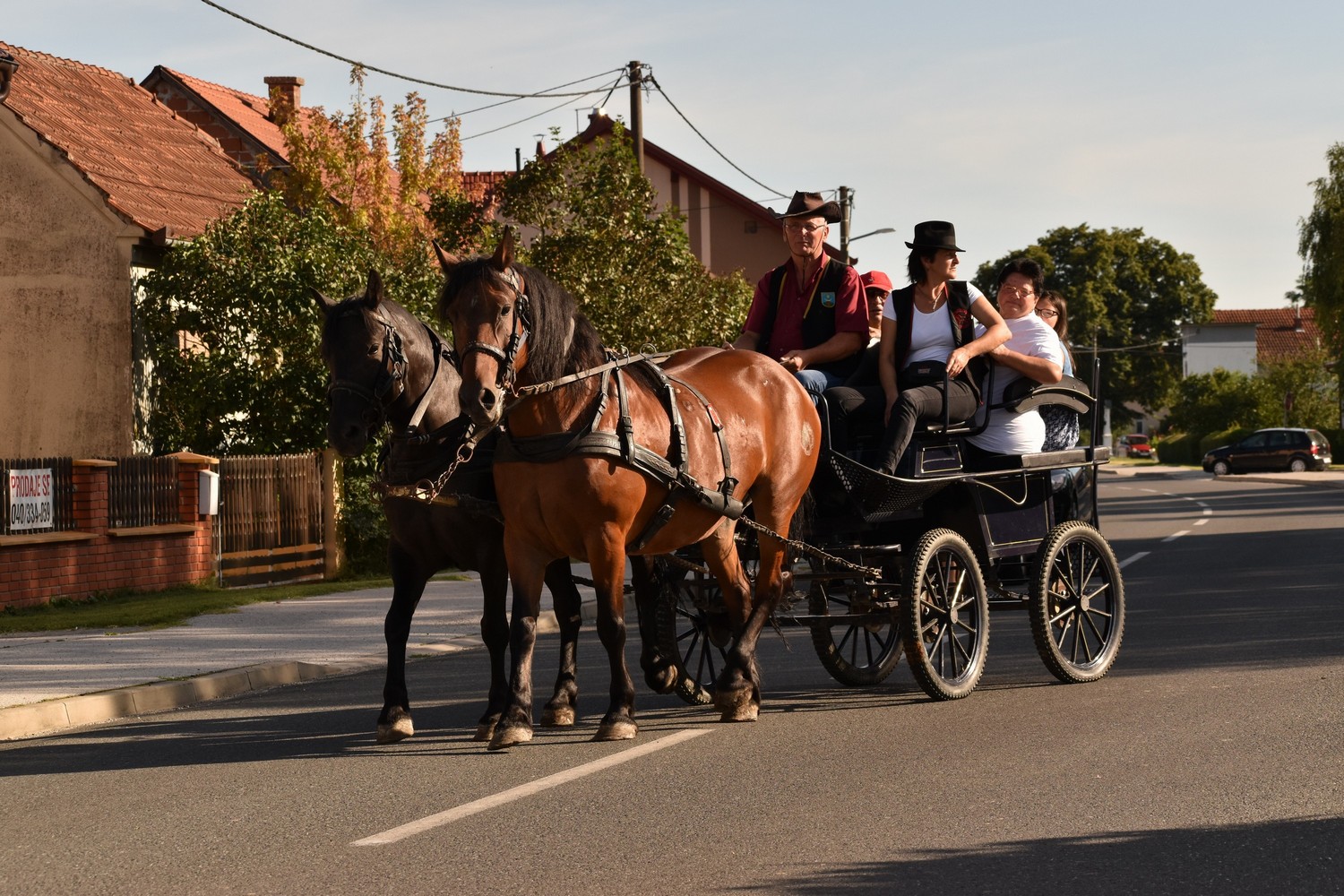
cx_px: 672
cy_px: 448
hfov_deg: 18.2
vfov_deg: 12.2
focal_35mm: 112
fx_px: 4200
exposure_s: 1/640
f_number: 8
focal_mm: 75
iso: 250
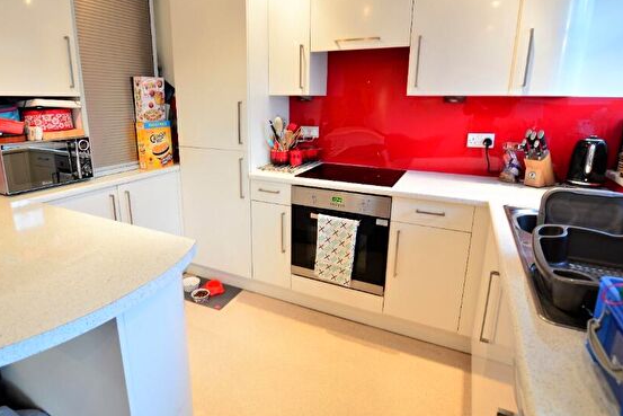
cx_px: 281
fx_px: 329
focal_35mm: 19
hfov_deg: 86.6
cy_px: 183
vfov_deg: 64.4
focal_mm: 10
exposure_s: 1/15
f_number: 3.5
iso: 280
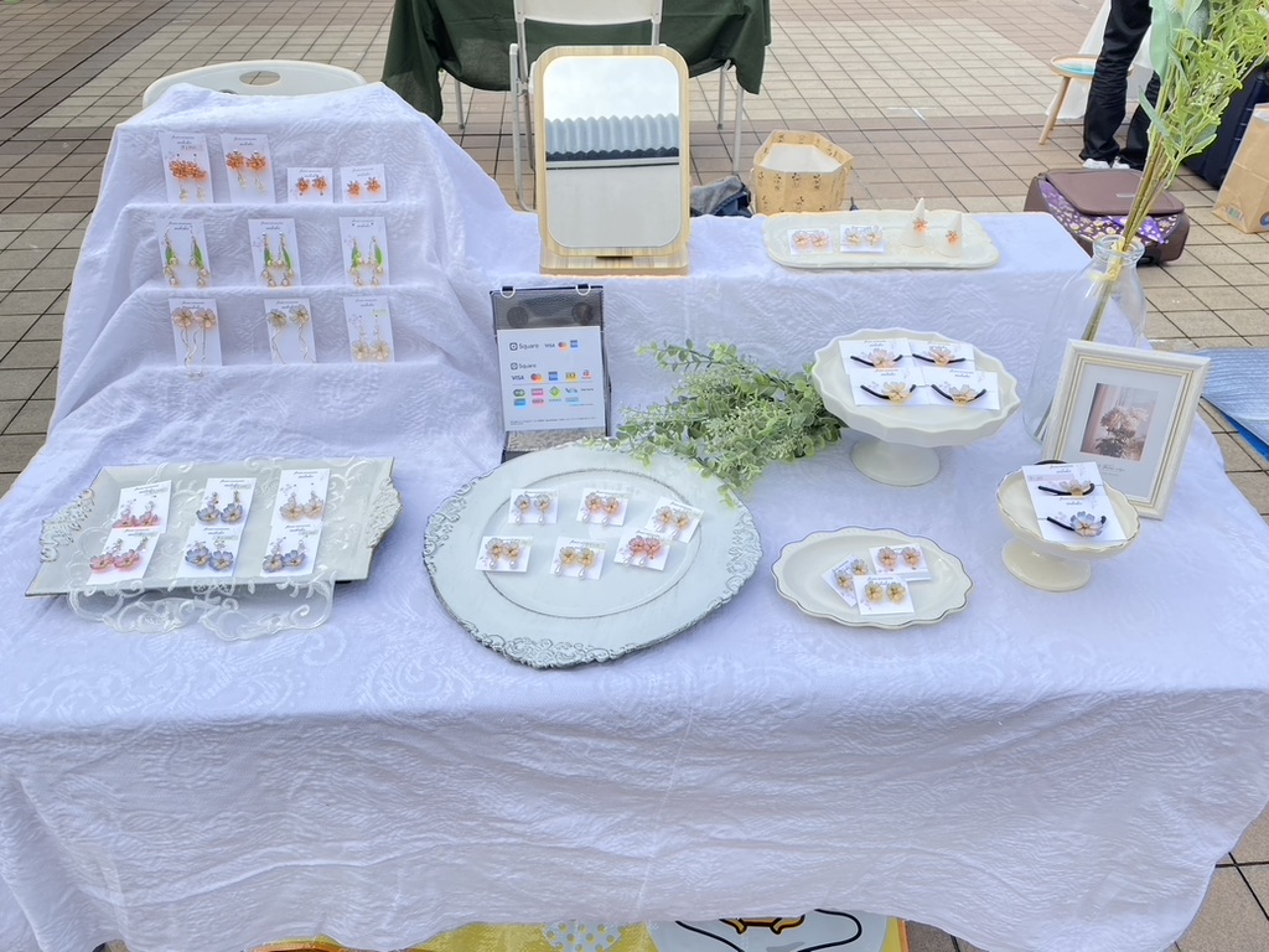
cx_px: 634
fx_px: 953
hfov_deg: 67.3
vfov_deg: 53.1
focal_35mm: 26
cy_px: 476
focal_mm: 4.25
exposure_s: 1/475
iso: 32
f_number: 1.8
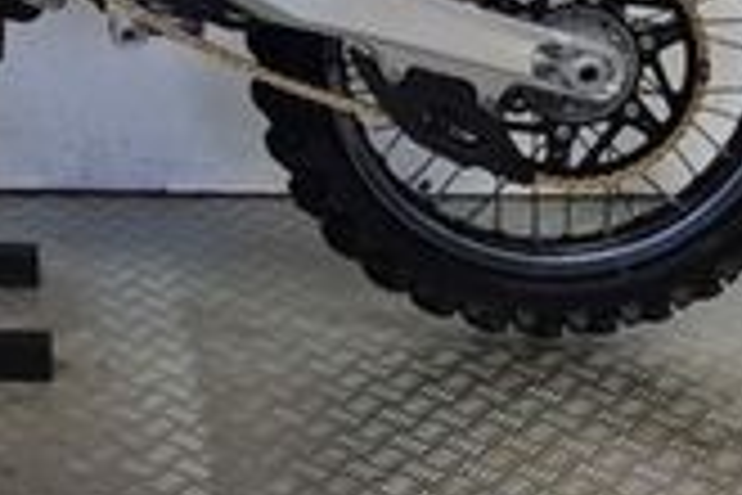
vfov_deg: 13.7
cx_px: -13
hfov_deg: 21.1
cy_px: -274
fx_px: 1917
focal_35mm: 93
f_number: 1.8
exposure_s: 1/100
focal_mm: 5.4
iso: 200
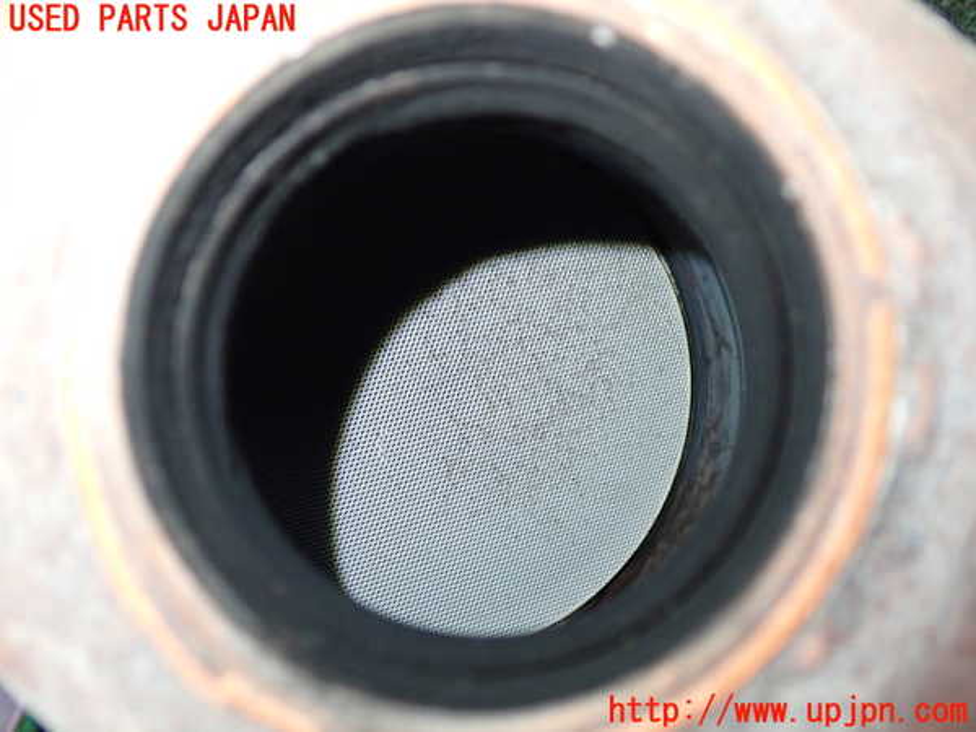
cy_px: 366
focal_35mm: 30
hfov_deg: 60.0
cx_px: 488
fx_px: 846
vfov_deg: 46.8
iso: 400
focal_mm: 5.4
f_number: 2.3
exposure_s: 1/30
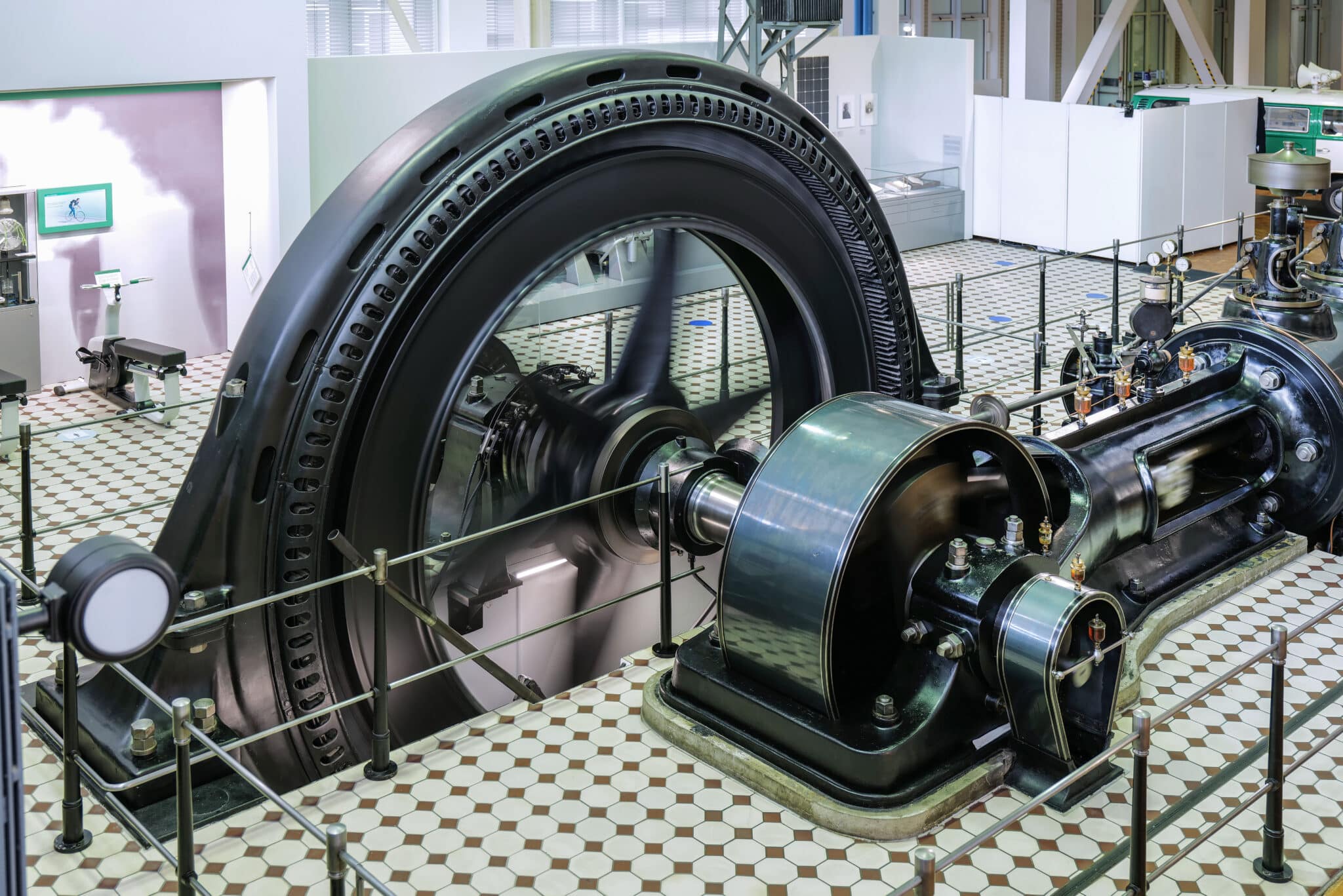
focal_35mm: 38
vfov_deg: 35.1
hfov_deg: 50.7
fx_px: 1418
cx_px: 672
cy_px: 448
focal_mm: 38
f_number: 4
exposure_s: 1/4
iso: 100
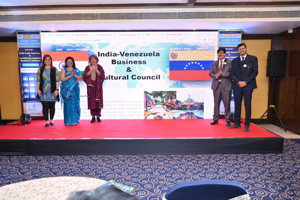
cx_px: 150
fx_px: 221
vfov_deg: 48.7
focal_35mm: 26
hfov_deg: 68.4
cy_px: 100
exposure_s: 1/100
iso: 1000
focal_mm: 26.5
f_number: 4.5
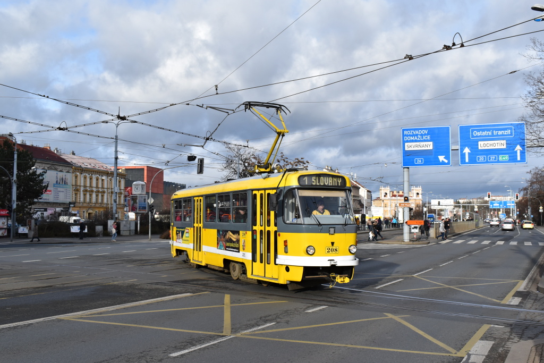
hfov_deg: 53.1
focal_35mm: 36
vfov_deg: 36.9
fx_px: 544
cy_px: 182
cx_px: 272
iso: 200
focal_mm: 24
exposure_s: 1/320
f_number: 9
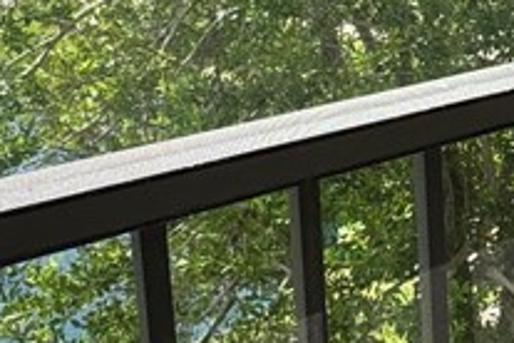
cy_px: -40
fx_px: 1028
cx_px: 787
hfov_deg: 22.6
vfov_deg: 18.2
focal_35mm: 72
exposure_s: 1/522
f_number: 2.2
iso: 40
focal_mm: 2.22
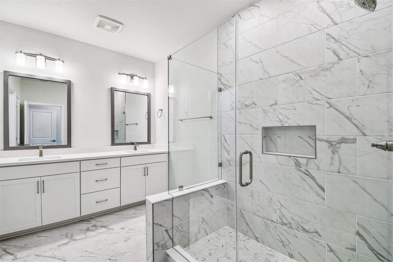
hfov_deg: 100.4
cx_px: 196
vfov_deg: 77.3
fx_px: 164
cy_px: 131
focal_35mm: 15
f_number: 7.1
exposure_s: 1/15
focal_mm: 10
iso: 100
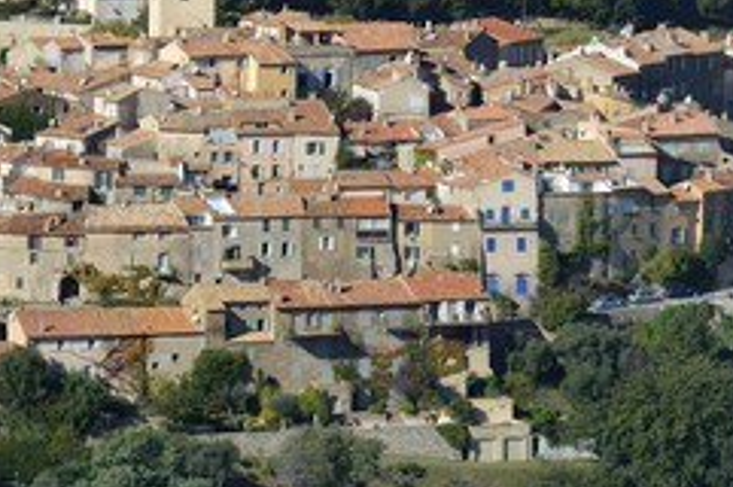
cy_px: 161
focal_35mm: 349
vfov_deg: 3.9
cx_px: 143
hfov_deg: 5.9
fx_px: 7096
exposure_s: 1/1250
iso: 800
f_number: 14
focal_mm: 200
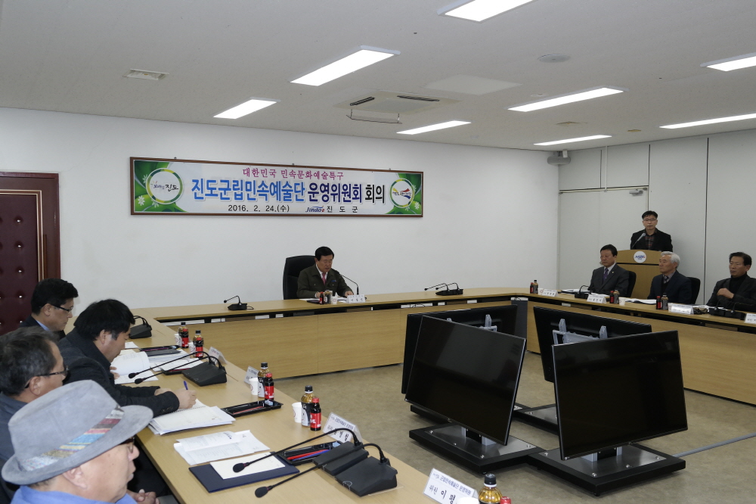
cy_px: 252
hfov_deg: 61.9
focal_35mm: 30
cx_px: 378
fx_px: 630
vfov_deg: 43.6
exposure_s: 1/125
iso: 800
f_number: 5
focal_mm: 20
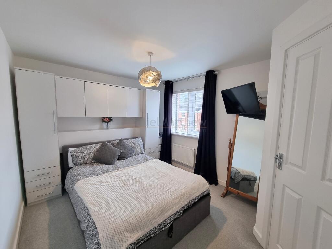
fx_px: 125
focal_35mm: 13
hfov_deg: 106.2
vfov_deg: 89.9
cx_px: 166
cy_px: 124
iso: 160
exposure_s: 1/60
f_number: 2.2
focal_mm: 2.2
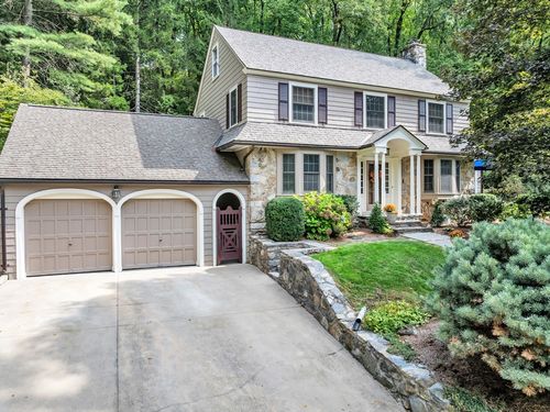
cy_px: 206
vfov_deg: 56.8
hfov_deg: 71.6
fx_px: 381
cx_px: 275
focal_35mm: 24
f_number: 2.8
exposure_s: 1/30
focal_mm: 12.29
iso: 110
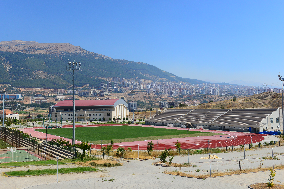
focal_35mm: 40
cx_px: 142
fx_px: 316
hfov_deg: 48.5
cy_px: 94
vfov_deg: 33.4
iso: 250
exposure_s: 1/1000
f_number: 8
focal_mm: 40
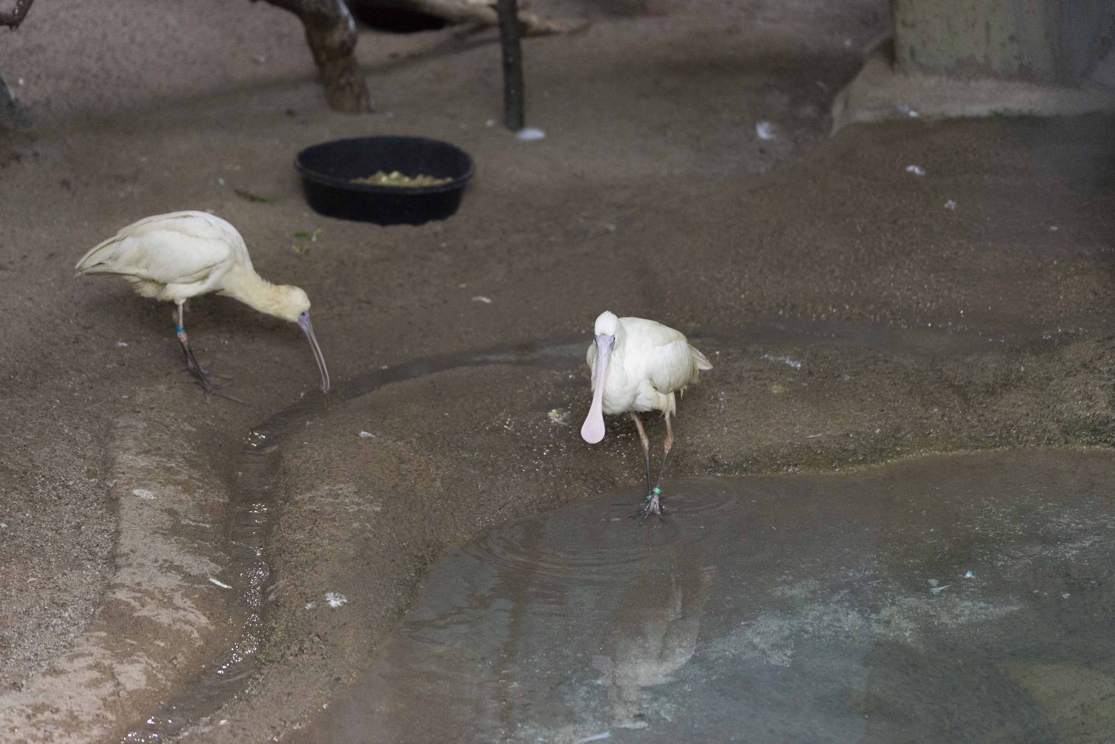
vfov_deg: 13.1
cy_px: 372
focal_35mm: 105
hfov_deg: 19.4
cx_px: 558
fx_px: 3253
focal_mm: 105
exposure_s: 1/320
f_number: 2.8
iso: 4000
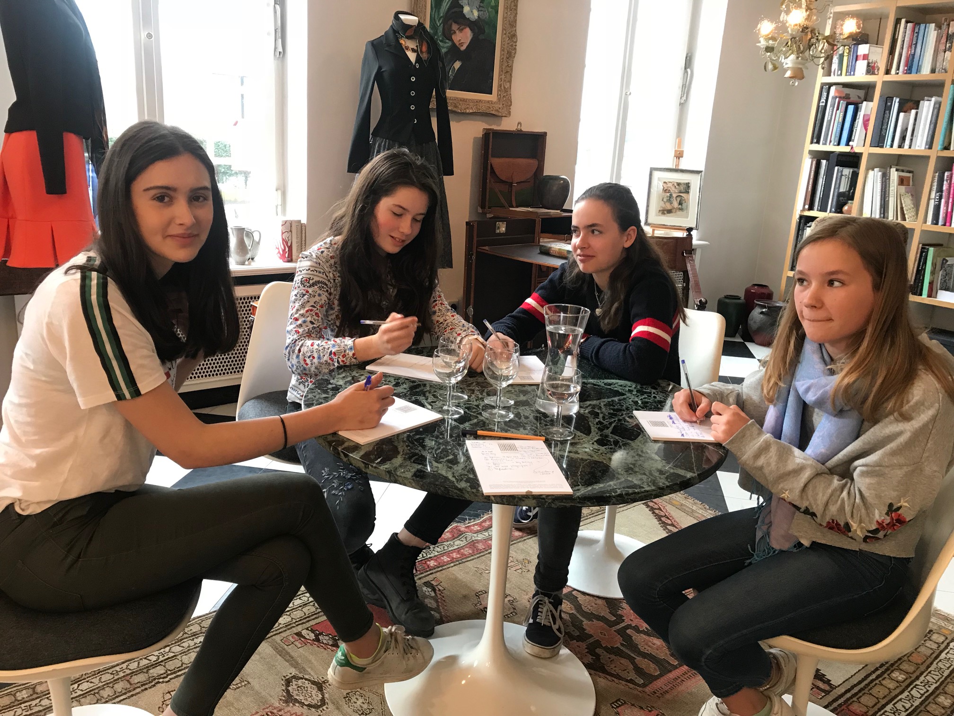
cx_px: 477
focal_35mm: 28
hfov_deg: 63.4
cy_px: 358
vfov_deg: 49.7
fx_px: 772
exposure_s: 1/25
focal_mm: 3.99
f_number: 1.8
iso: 40
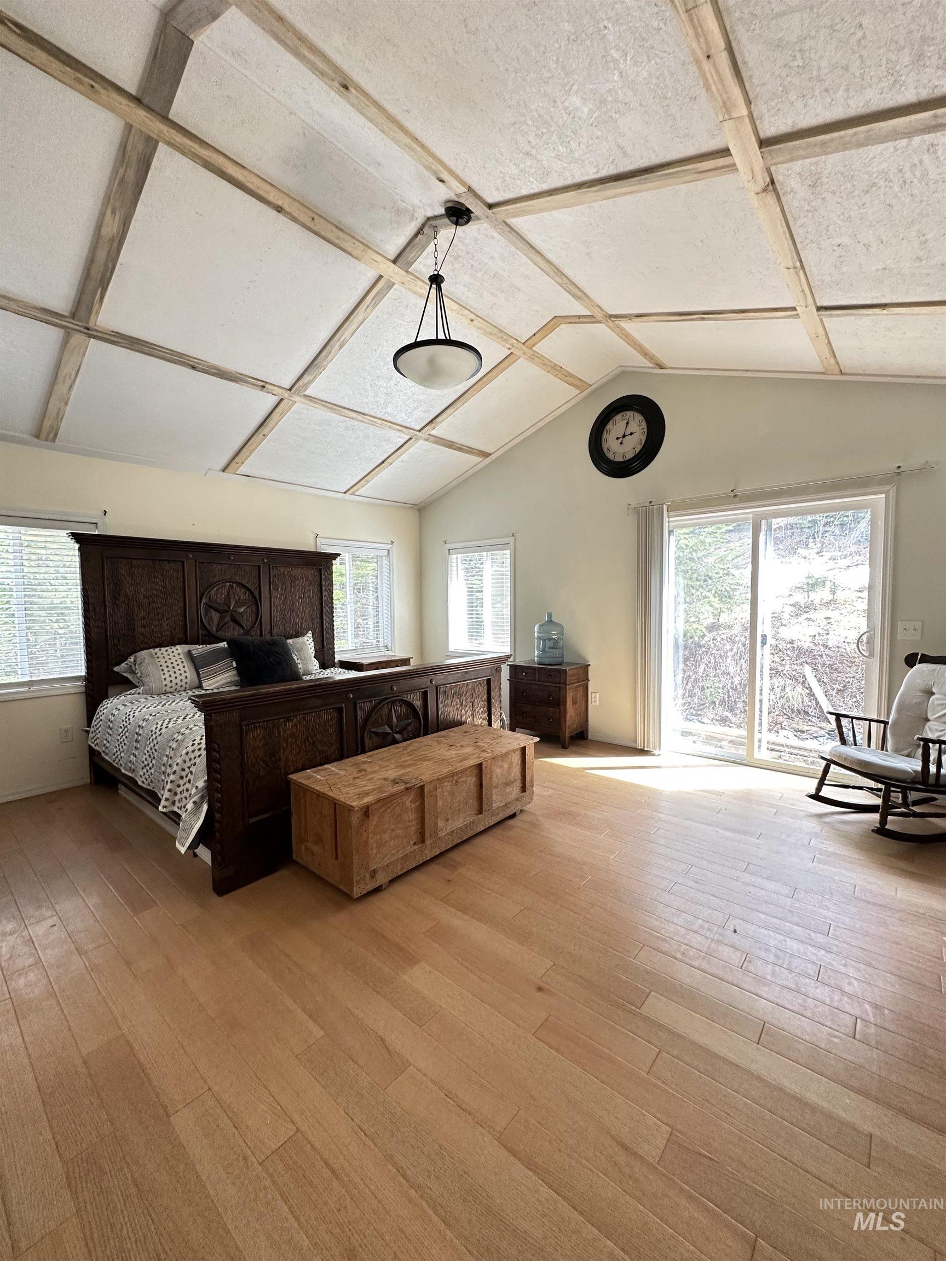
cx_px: 473
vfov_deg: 102.1
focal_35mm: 14
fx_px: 510
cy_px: 630
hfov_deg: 85.7
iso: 200
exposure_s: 1/60
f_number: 2.2
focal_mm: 2.22
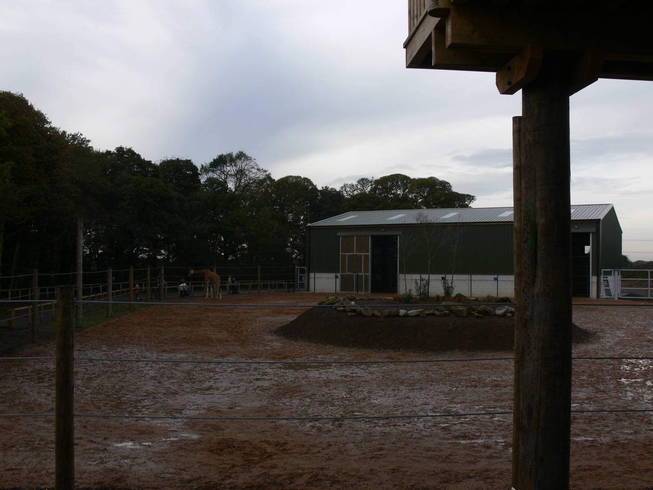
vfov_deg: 40.7
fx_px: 660
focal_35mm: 35
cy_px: 245
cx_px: 326
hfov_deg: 52.6
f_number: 5.6
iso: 80
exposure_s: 1/200
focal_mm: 7.4
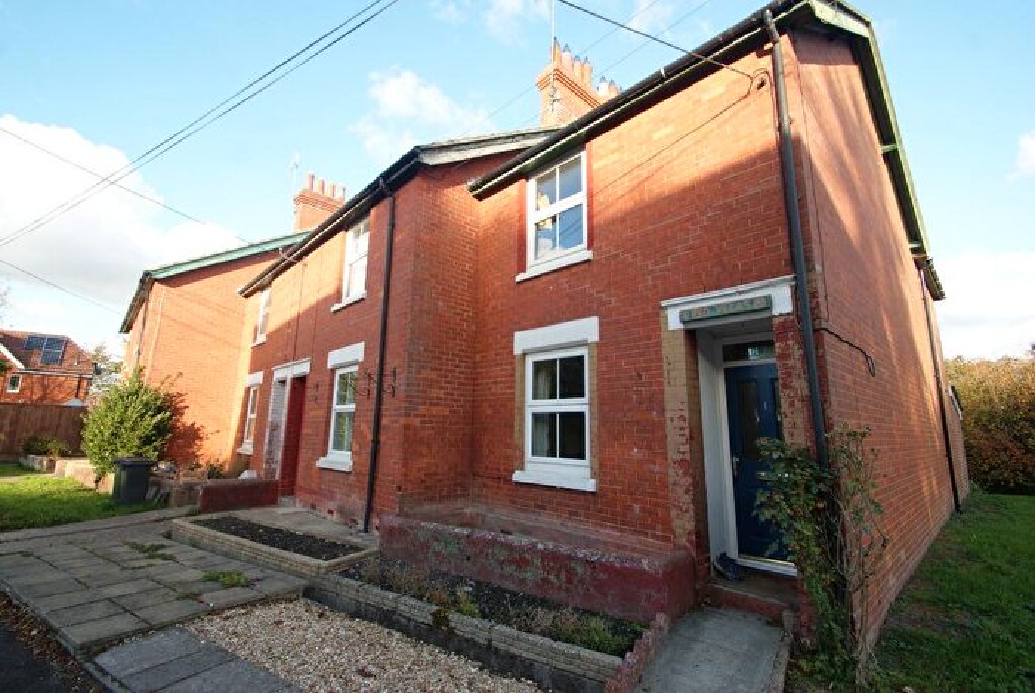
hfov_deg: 100.3
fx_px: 432
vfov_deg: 77.5
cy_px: 346
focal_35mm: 15
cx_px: 518
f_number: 6.3
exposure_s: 1/60
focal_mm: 10
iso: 100
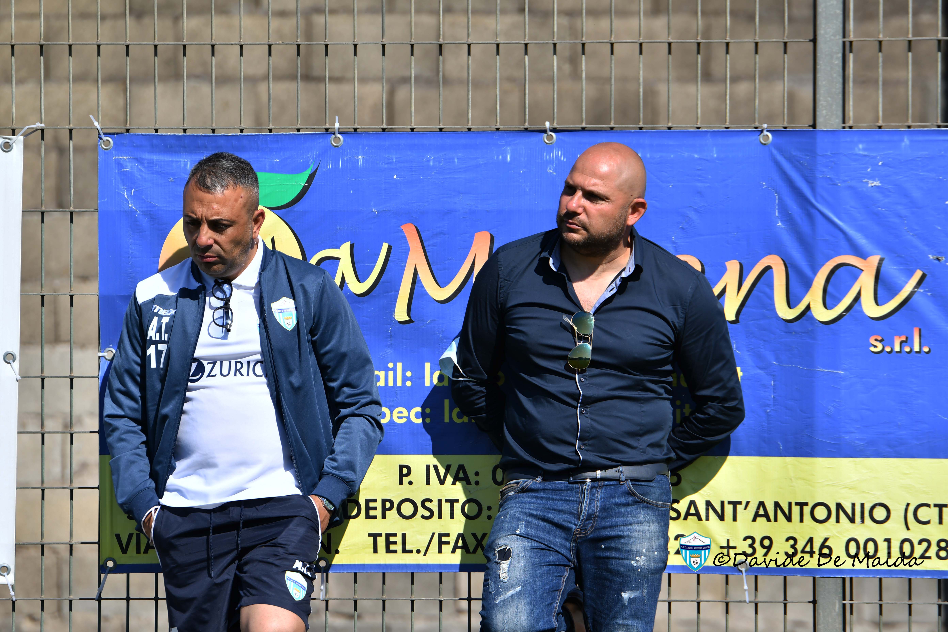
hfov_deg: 6.9
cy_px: 316
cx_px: 474
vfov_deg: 4.6
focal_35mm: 300
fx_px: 7899
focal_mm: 200
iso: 100
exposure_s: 1/1250
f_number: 4
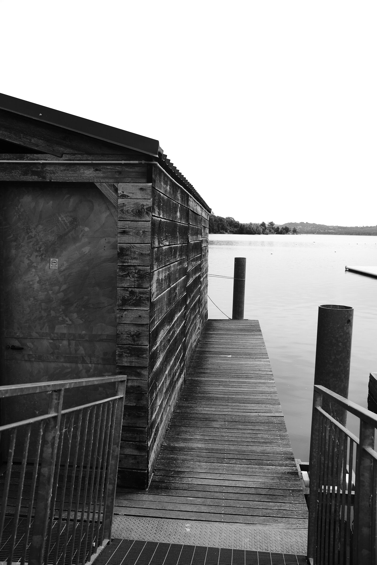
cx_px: 188
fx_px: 644
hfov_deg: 32.6
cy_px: 282
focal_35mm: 41
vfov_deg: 47.4
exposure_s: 1/1000
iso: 200
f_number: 4.5
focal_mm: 27
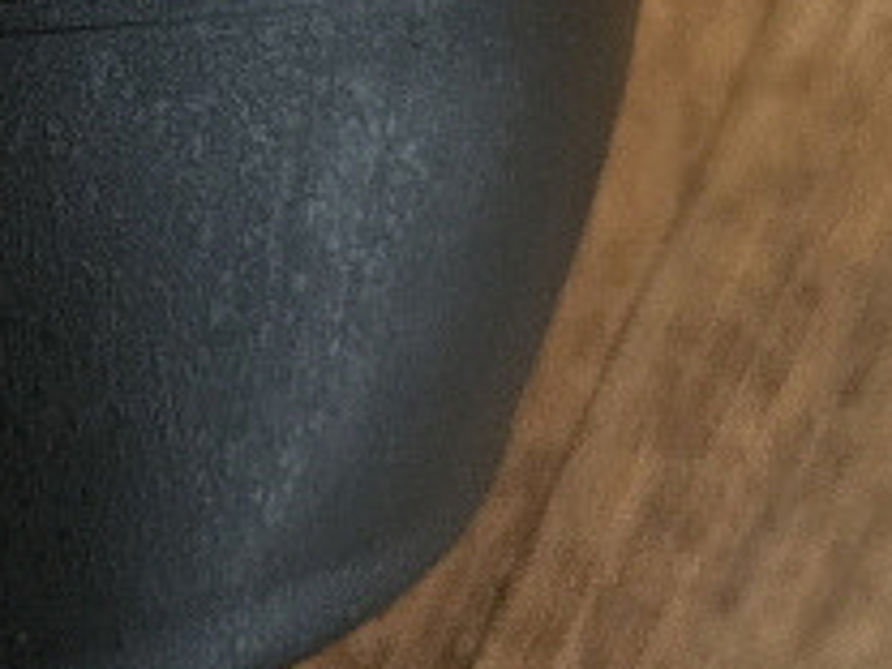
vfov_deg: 18.3
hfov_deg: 24.5
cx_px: -172
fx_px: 1855
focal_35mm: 72
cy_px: -315
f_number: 1.8
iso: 800
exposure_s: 1/120
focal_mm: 5.4
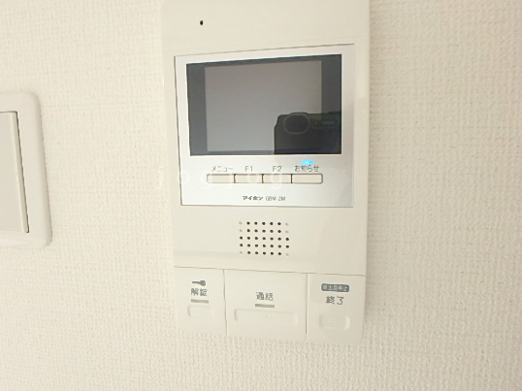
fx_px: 377
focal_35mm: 25
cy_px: 178
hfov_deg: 69.0
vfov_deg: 54.8
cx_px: 221
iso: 200
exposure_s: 1/40
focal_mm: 3.7
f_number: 3.5
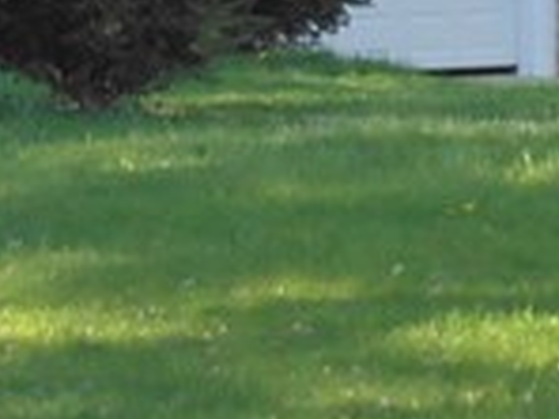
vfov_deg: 5.5
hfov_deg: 6.7
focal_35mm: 270
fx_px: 4360
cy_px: -26
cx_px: -1069
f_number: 3.9
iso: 80
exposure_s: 1/100
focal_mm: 6.7
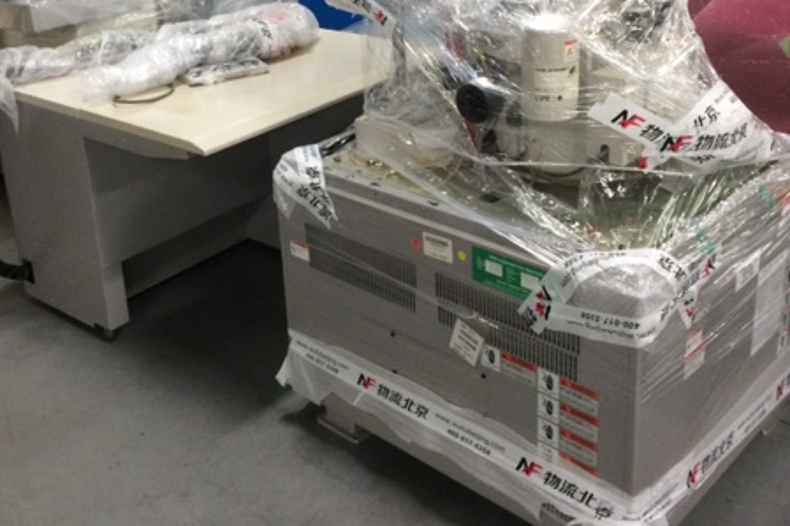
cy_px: 123
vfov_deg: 30.6
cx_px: 377
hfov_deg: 45.4
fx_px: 943
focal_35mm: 43
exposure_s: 1/30
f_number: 2.2
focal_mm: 4.15
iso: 160
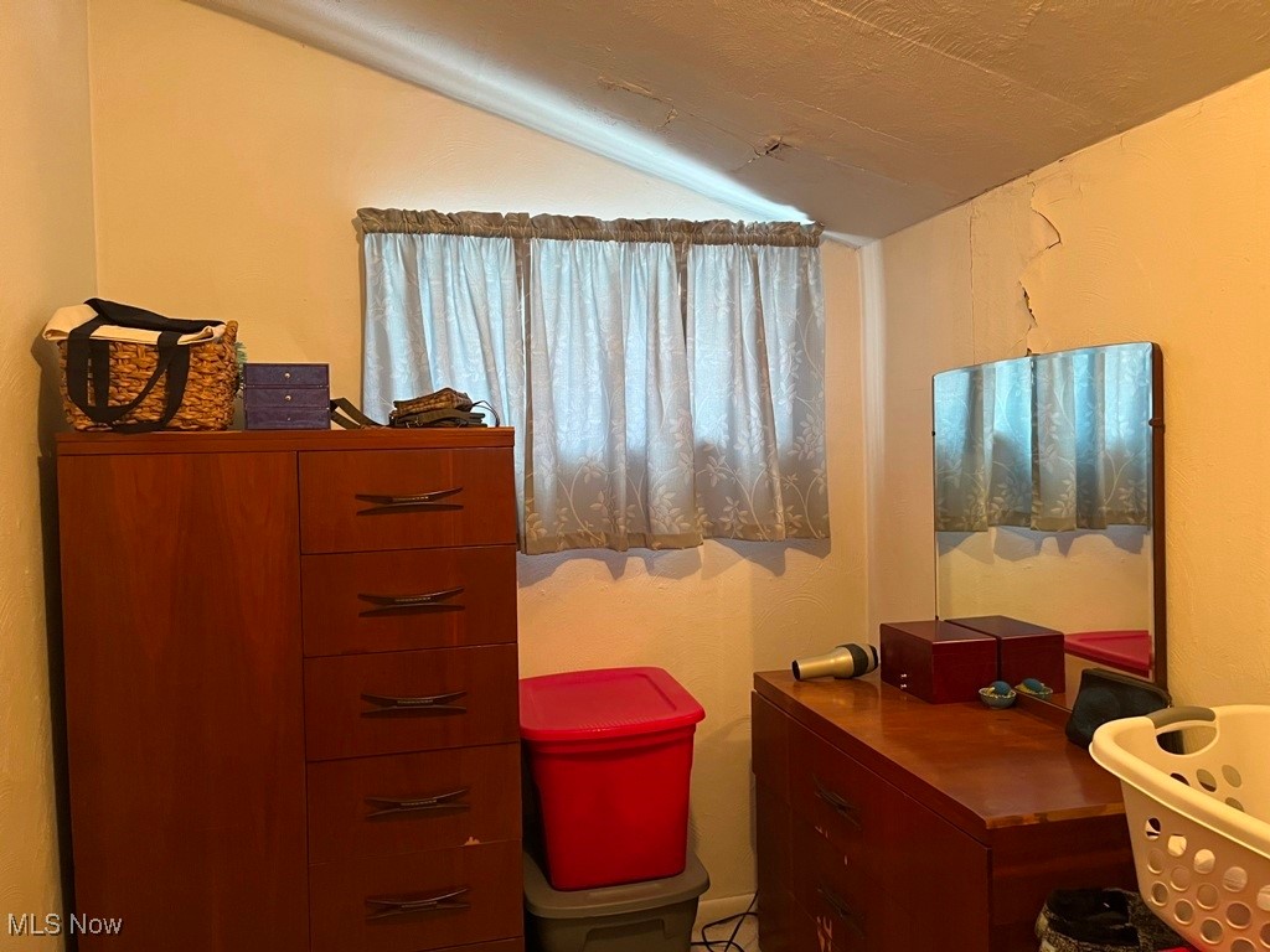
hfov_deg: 67.3
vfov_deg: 53.1
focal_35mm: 26
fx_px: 954
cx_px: 635
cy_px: 476
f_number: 1.6
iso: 400
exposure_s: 1/60
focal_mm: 5.1
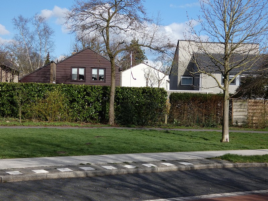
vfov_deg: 21.0
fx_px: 542
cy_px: 100
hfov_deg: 27.8
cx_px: 134
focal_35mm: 70
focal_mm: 12.5
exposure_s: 1/500
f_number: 4.3
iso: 80
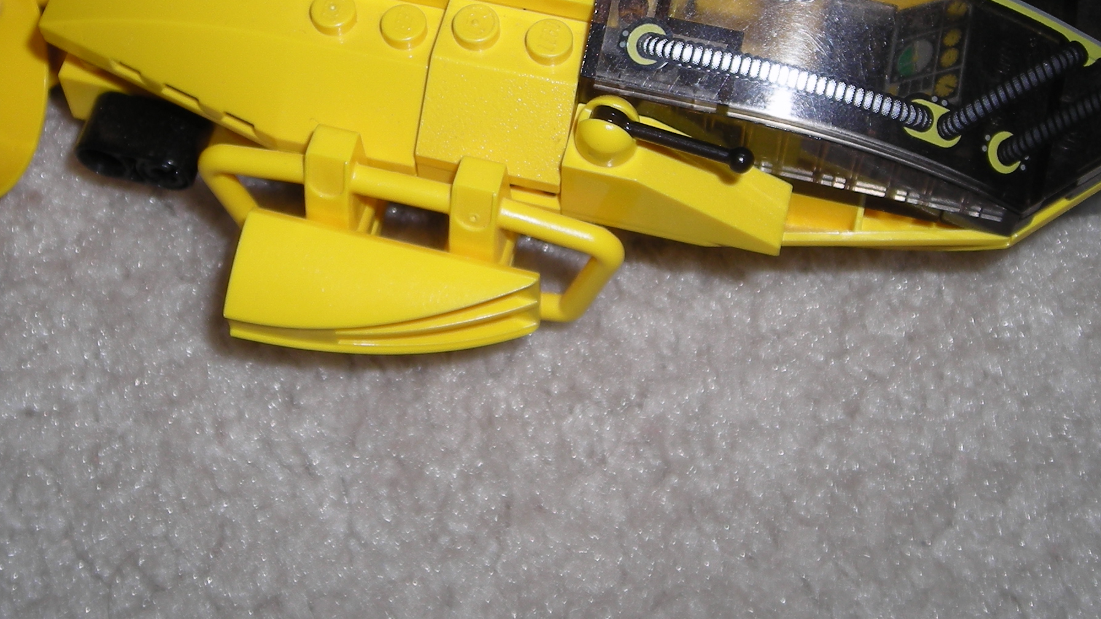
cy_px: 17
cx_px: 482
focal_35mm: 65
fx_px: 1898
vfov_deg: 18.1
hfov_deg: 32.3
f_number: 3.2
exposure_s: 1/60
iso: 50
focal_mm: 6.3
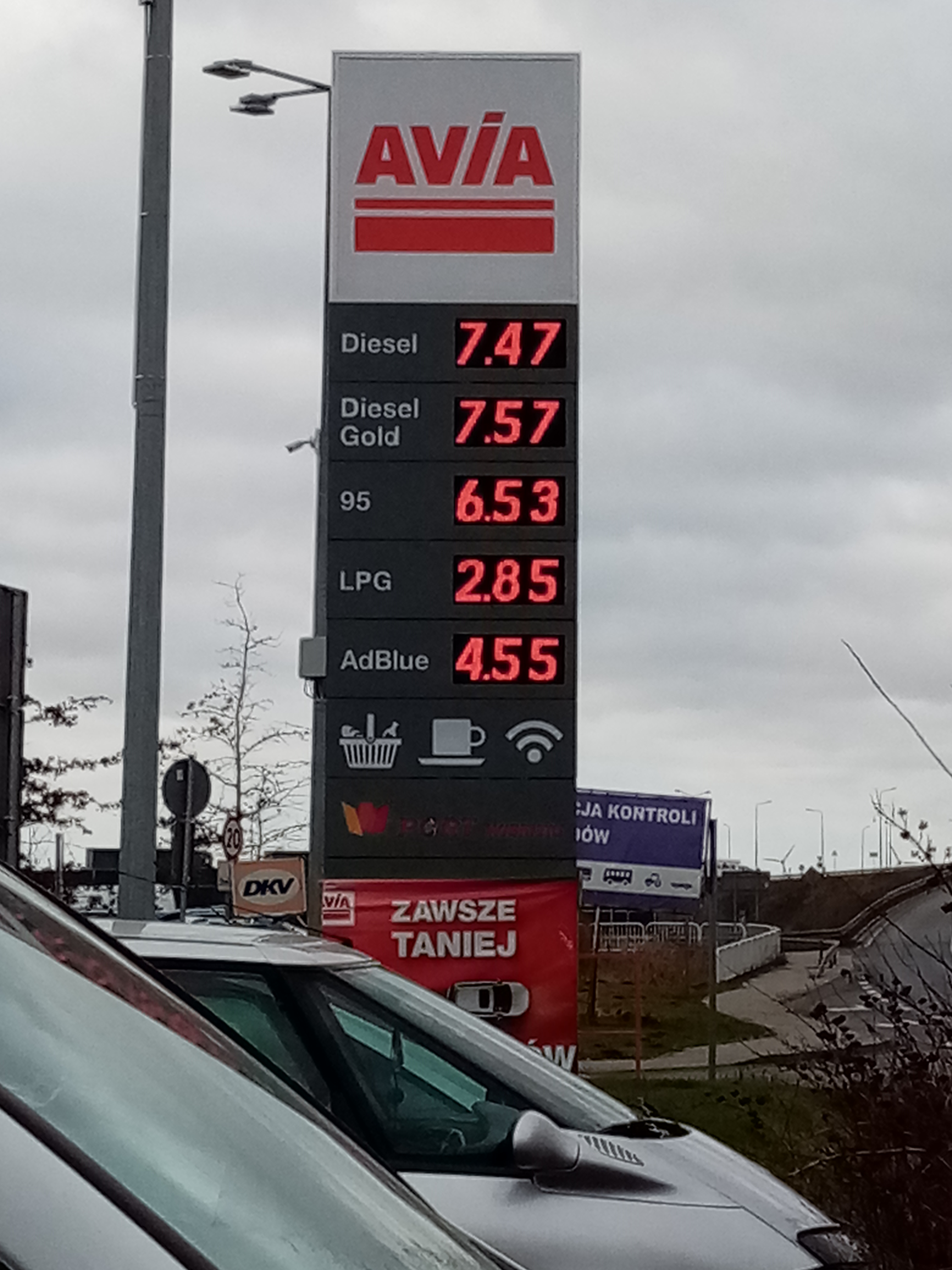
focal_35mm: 26
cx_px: 476
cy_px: 635
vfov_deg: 67.3
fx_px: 953
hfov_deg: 53.1
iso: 103
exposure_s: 1/659
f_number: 1.8
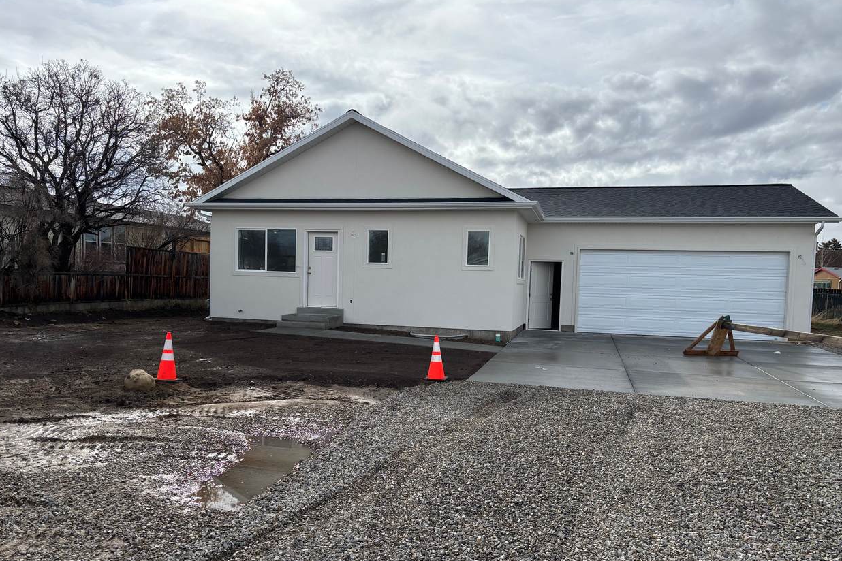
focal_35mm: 28
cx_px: 408
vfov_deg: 46.3
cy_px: 320
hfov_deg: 65.5
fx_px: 655
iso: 50
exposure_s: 1/4630
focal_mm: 5.96
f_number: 1.6
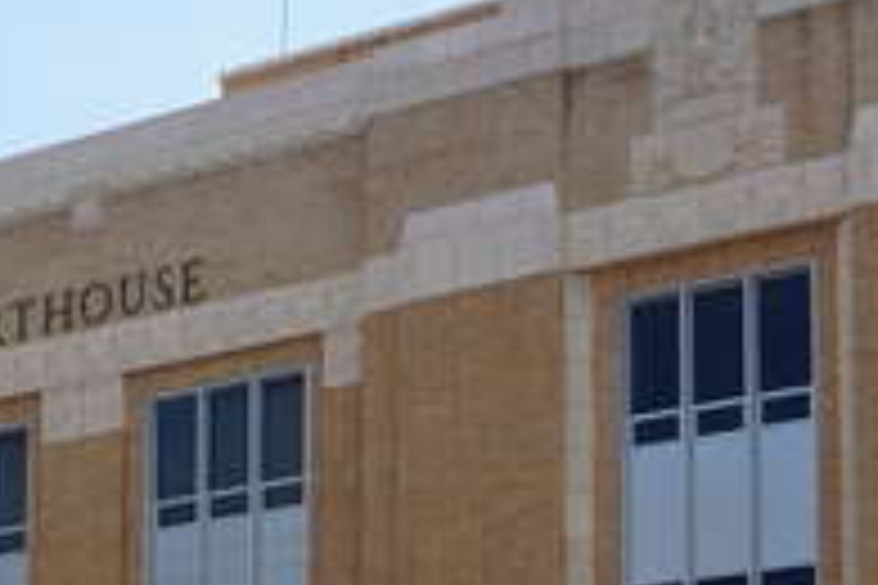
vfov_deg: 10.8
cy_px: 830
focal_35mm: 123
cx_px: 122
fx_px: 3000
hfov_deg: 16.5
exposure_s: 1/125
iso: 100
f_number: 11
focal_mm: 20
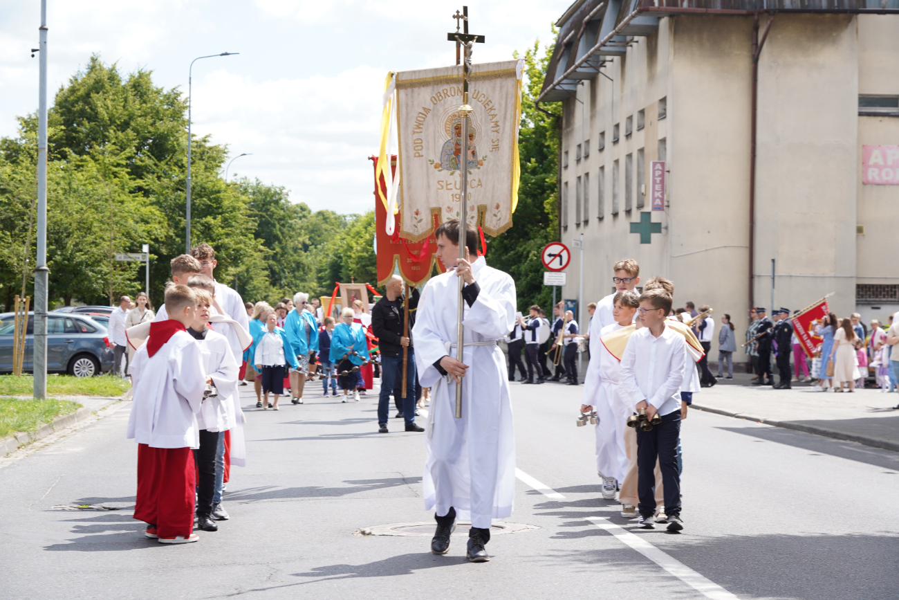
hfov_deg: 23.9
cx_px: 450
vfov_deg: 16.1
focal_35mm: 85
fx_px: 2123
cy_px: 300
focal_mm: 85
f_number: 7.1
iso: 100
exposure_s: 1/160
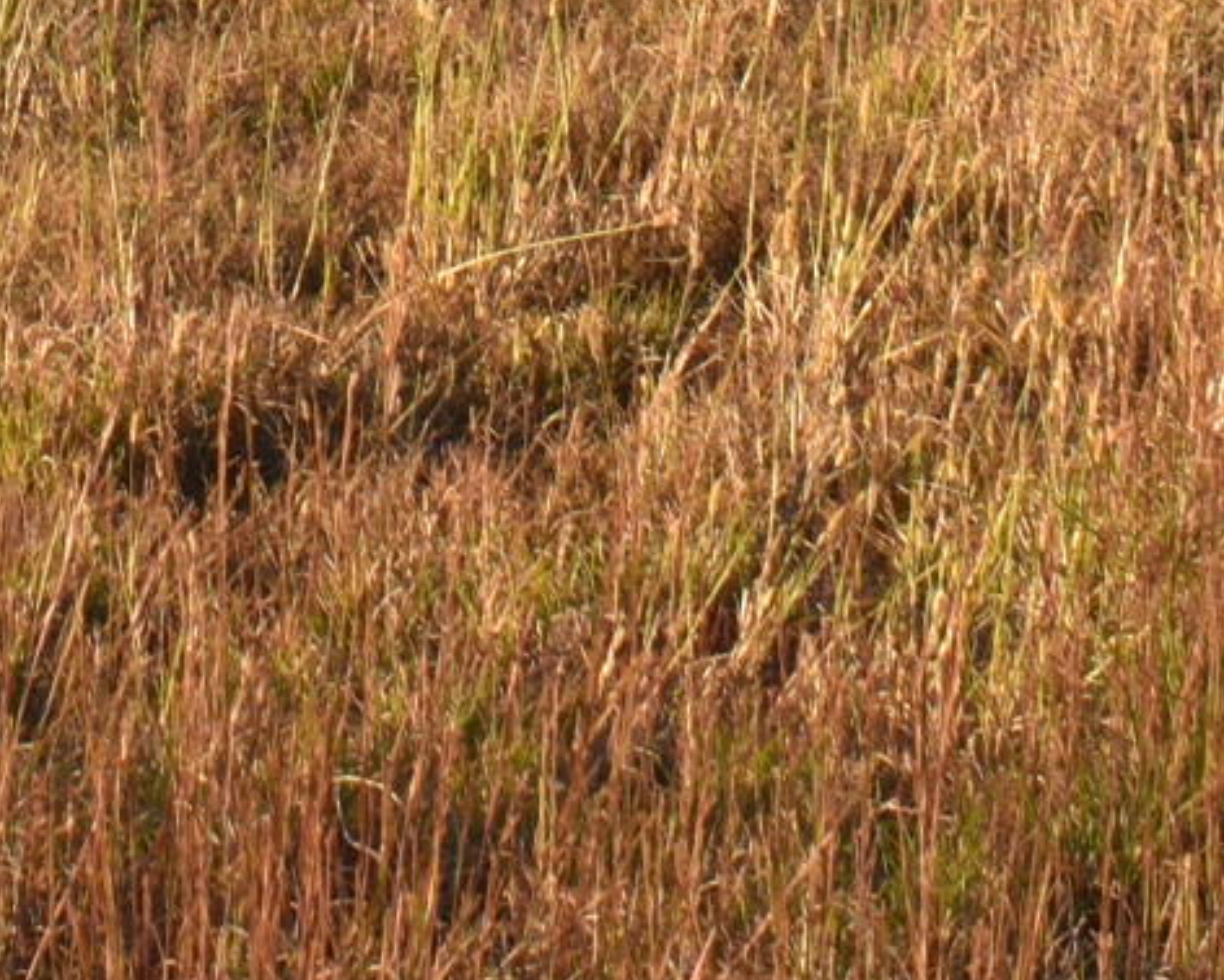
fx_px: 5835
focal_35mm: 161
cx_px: -301
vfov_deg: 9.0
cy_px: -962
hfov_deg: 11.7
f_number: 7.1
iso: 200
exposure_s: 1/250
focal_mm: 18
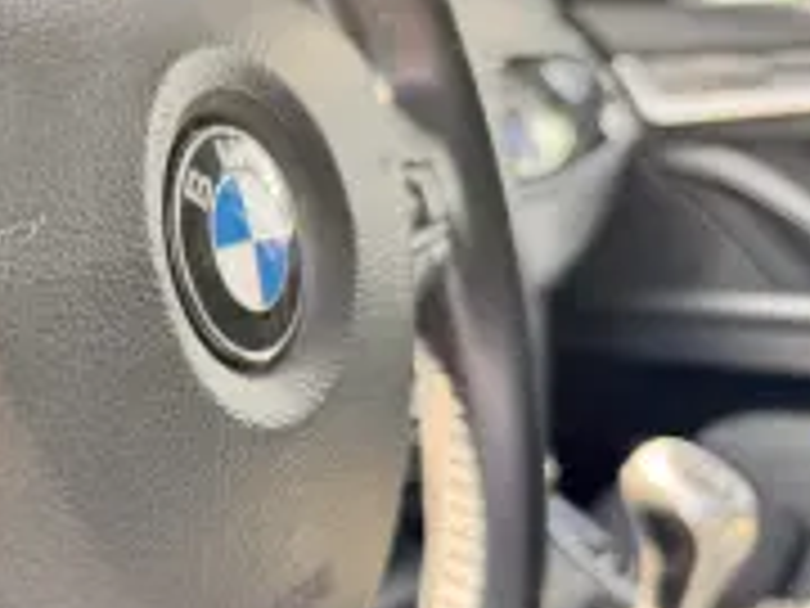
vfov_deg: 30.1
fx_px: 1123
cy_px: 387
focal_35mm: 48
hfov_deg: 37.0
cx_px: 72
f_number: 1.78
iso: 64
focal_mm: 6.76
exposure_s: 1/139
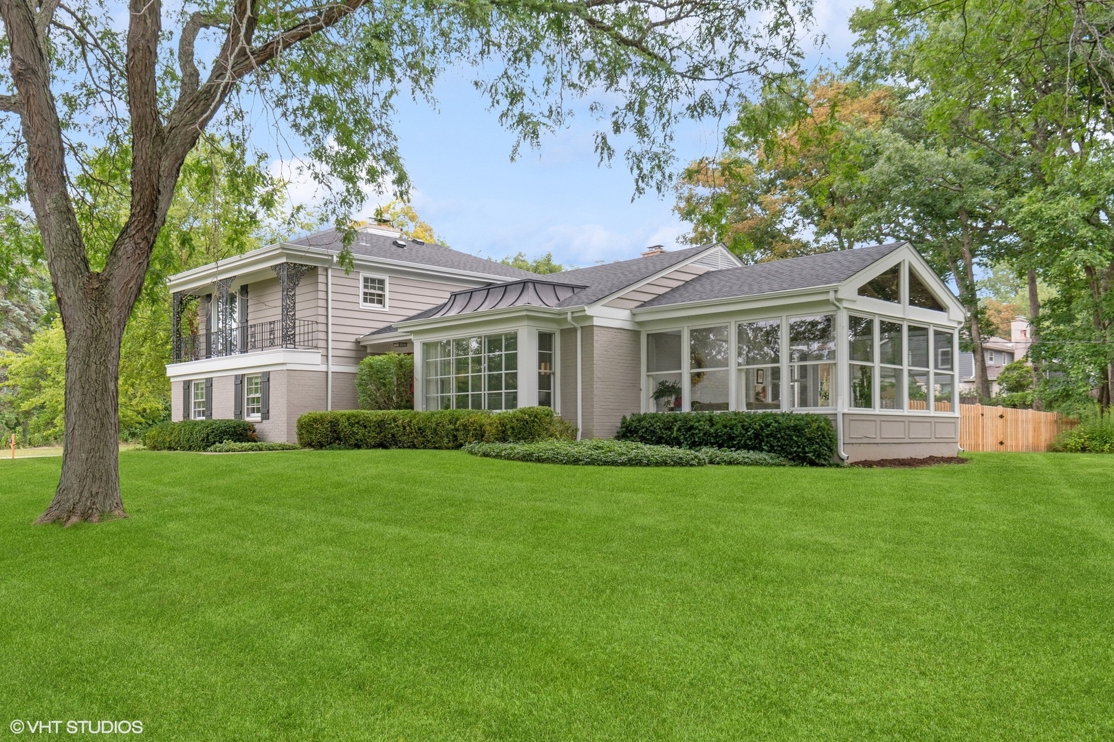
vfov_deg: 43.6
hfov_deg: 61.9
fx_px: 928
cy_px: 371
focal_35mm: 30
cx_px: 557
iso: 200
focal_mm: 20
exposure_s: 1/160
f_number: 9
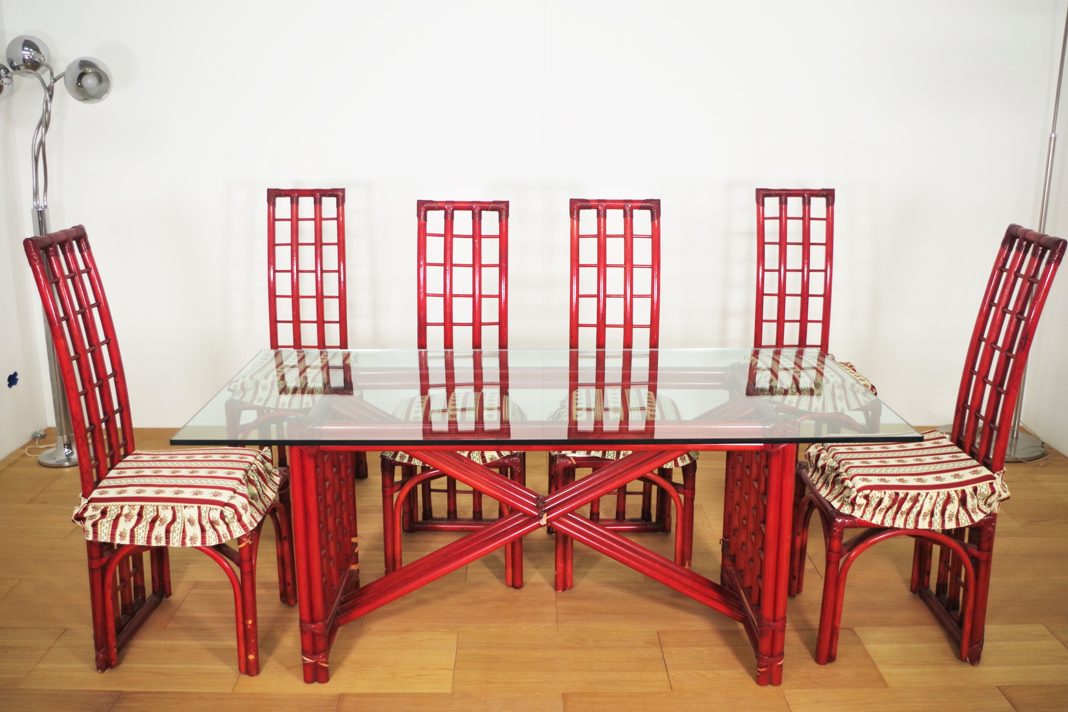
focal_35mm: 31
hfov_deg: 60.3
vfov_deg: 42.3
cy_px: 356
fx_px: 920
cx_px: 534
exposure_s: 1/60
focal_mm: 21.25
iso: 400
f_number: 4
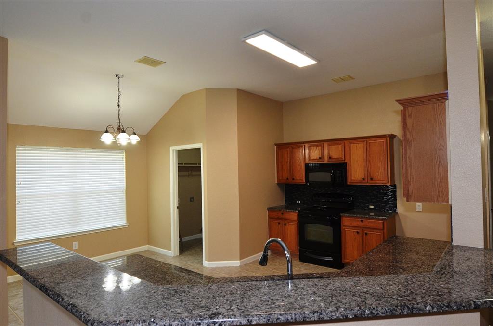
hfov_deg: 81.3
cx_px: 246
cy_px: 163
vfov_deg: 59.3
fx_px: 287
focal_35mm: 21
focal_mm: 14
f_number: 4.5
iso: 1250
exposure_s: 1/200
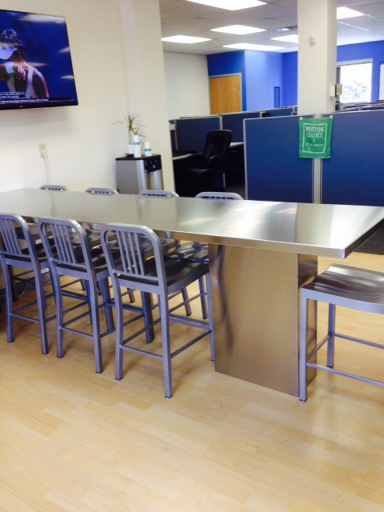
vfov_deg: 55.4
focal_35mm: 33
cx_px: 192
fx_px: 488
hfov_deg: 42.9
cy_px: 256
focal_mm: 4.12
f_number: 2.4
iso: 50
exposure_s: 1/30
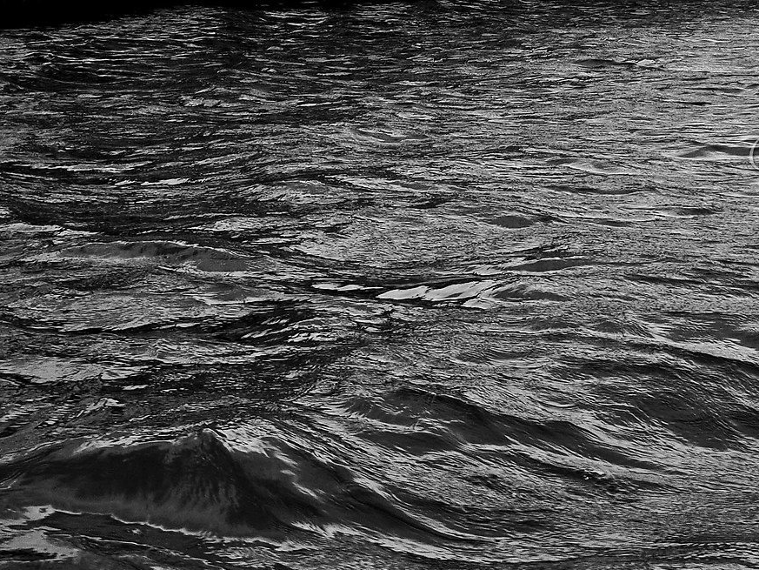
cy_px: -136
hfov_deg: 19.8
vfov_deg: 14.4
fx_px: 2171
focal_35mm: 99
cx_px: 406
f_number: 8
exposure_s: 1/500
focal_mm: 18
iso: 200
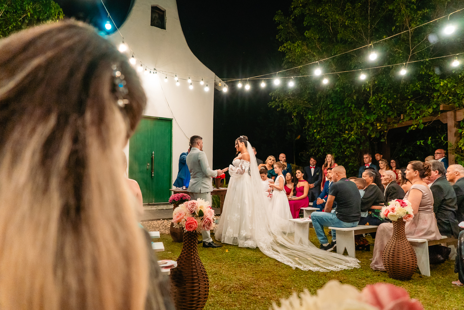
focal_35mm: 24
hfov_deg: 73.7
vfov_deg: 53.1
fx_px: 309
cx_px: 232
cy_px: 155
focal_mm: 24
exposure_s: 1/160
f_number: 4
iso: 2500
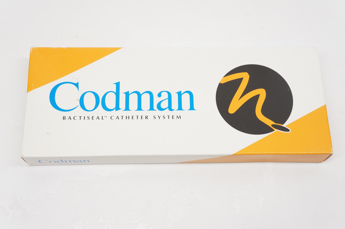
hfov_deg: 41.2
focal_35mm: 48
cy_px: 114
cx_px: 172
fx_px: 460
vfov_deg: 28.0
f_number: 7.1
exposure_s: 1/100
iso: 800
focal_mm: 32
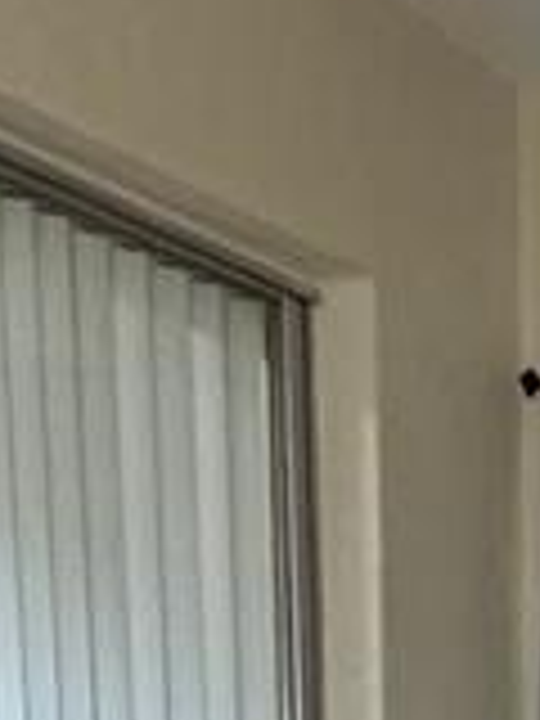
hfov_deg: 10.8
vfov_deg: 15.7
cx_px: 1498
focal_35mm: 105
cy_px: 1332
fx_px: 2184
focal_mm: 2.22
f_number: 2.2
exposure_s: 1/60
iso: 500
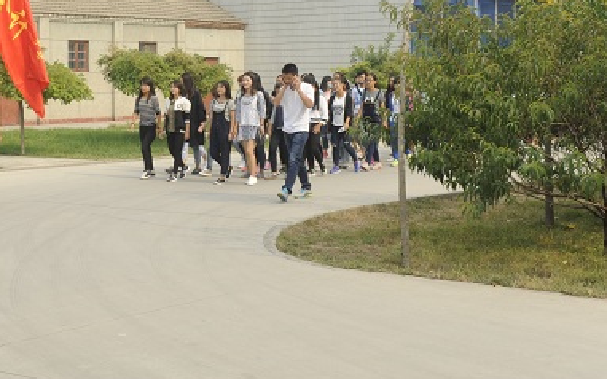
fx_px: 1224
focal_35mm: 74
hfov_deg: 27.6
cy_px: 91
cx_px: 185
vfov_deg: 17.5
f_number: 9
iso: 320
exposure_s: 1/320
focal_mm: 50
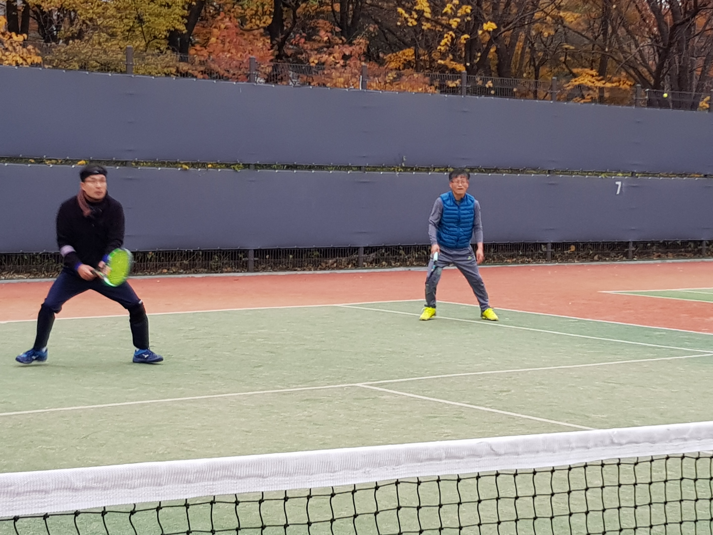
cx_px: 356
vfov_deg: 53.1
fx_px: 536
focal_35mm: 26
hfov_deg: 67.3
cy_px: 268
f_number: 1.7
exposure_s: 1/50
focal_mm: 4.2
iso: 64
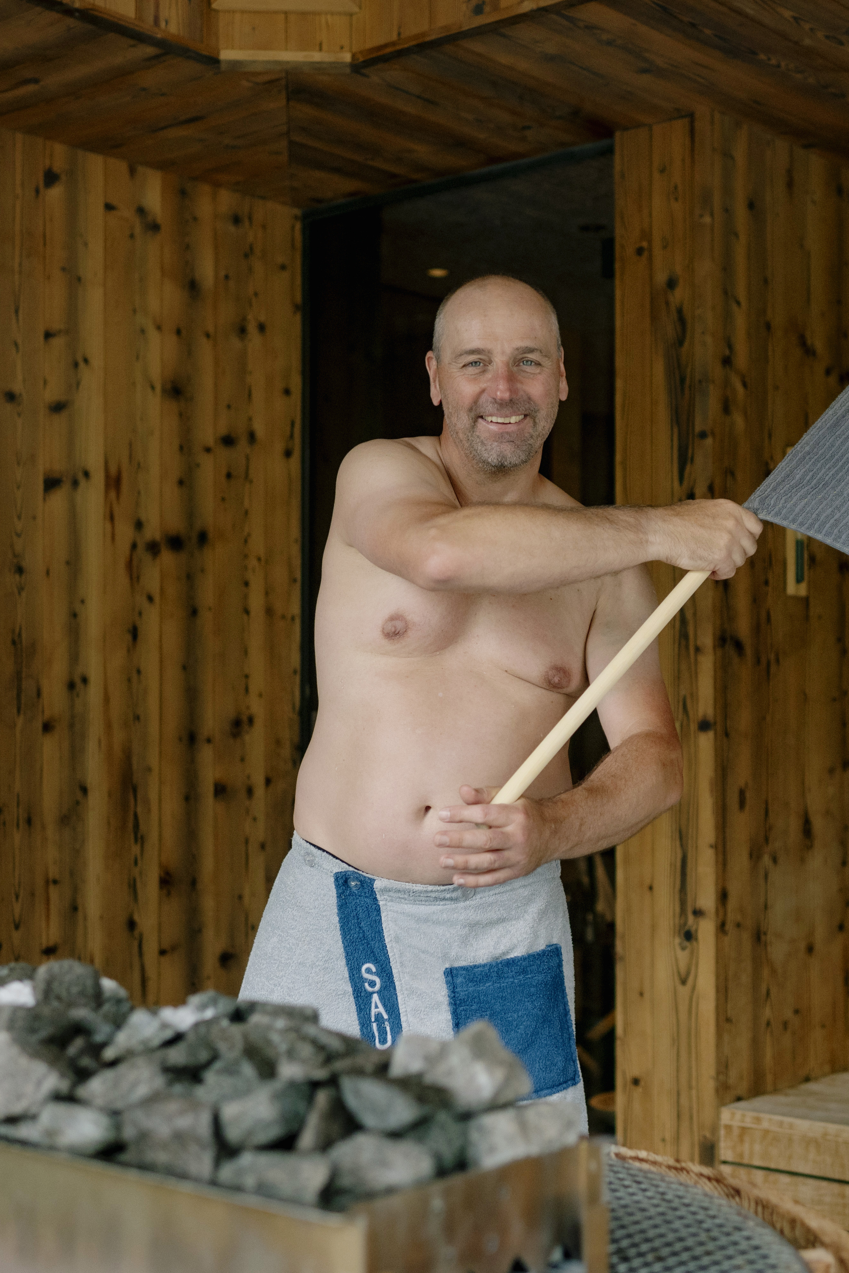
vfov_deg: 37.5
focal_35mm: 53
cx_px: 488
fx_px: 1875
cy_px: 639
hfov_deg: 25.5
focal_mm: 35
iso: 1600
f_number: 2.5
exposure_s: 1/500
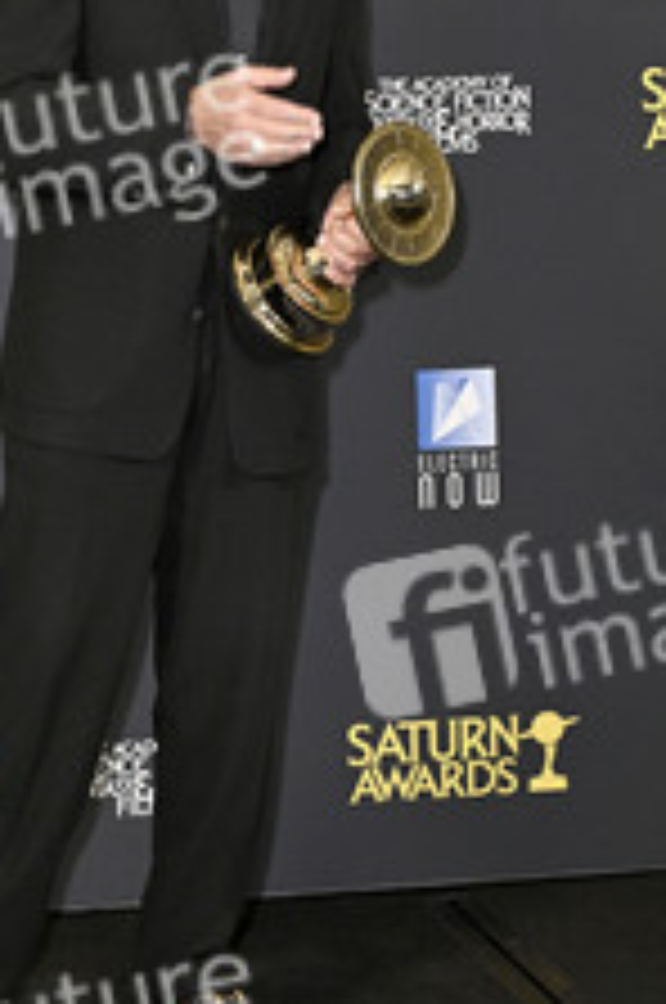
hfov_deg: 17.1
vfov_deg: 25.6
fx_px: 2199
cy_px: 387
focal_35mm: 79
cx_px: 166
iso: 2000
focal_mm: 44
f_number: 5
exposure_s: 1/320
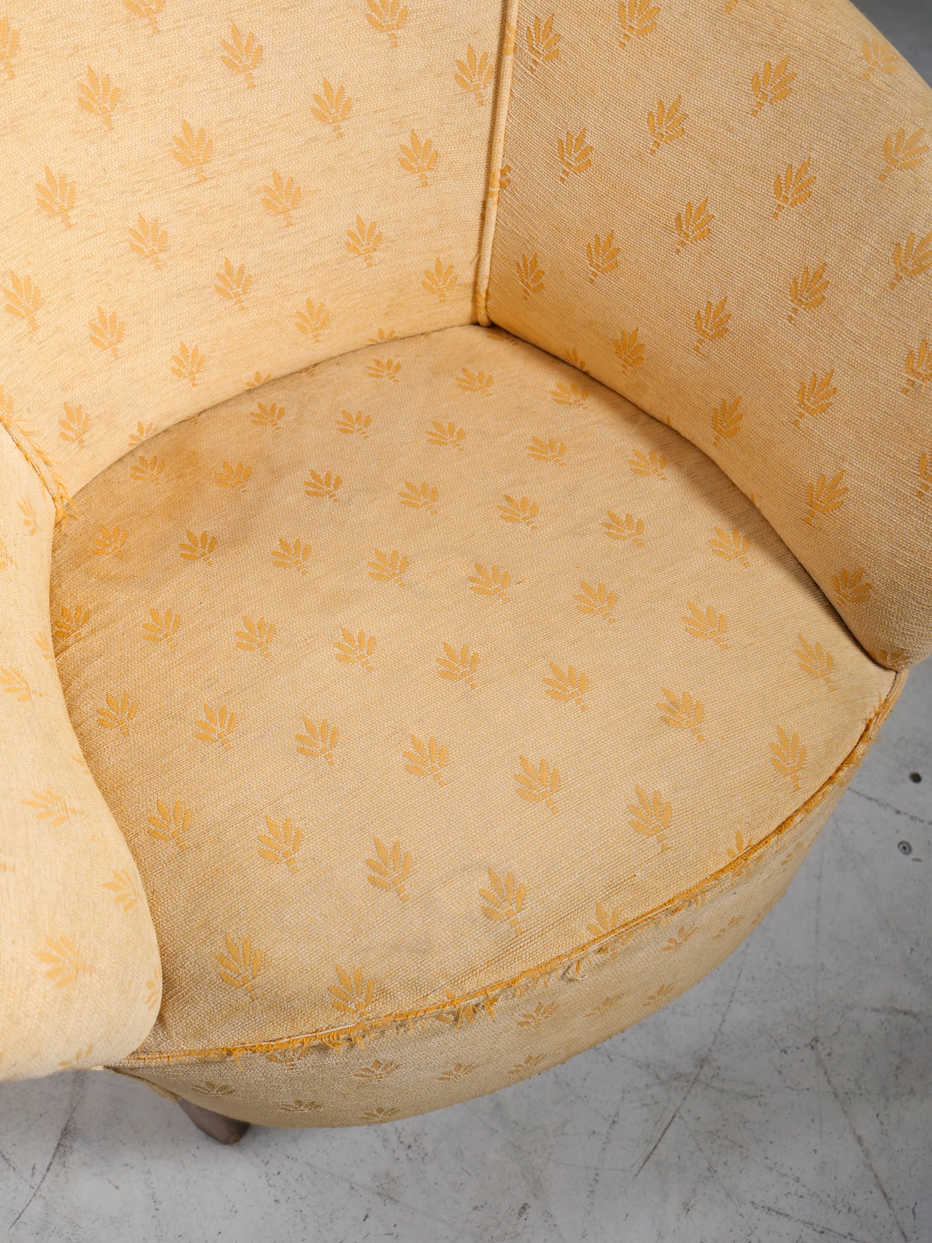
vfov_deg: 46.8
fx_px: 1436
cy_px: 622
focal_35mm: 40
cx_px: 466
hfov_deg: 36.0
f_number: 3.3
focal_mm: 20
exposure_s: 1/50
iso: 400
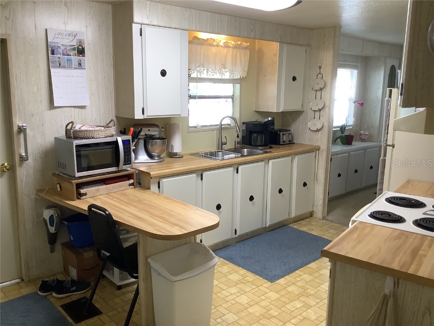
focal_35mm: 31
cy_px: 163
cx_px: 217
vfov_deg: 45.4
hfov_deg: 58.4
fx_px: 389
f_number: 2.4
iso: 100
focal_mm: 3.3
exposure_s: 1/60
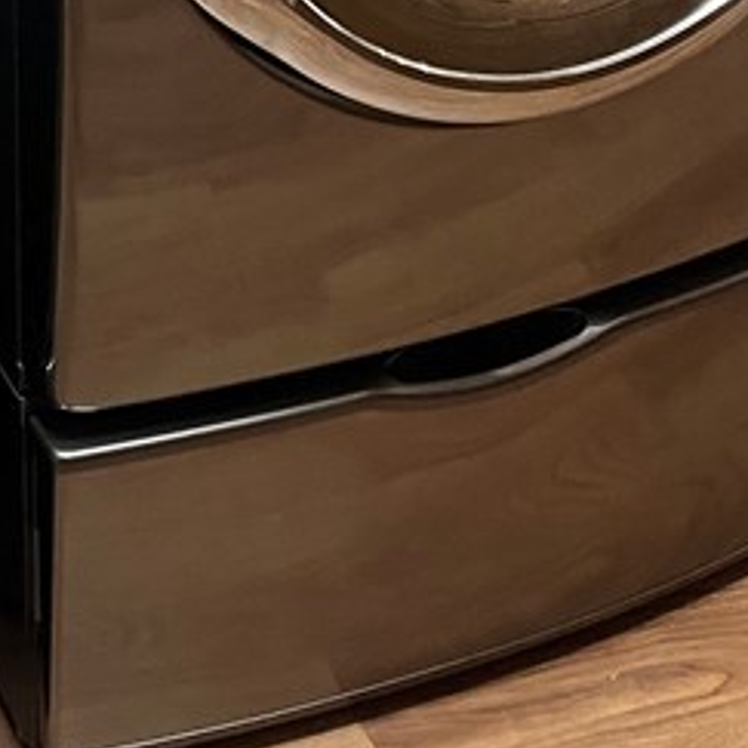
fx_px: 2371
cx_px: -163
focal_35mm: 97
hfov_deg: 17.1
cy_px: -277
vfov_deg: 16.7
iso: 320
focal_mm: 5.1
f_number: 1.6
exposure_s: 1/60
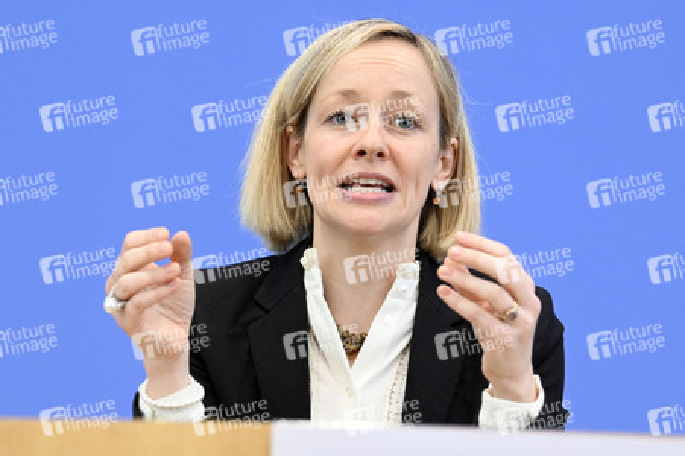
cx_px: 342
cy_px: 228
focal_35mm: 122
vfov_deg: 11.2
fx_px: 2320
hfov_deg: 16.8
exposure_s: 1/400
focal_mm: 122
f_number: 6.3
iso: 4000
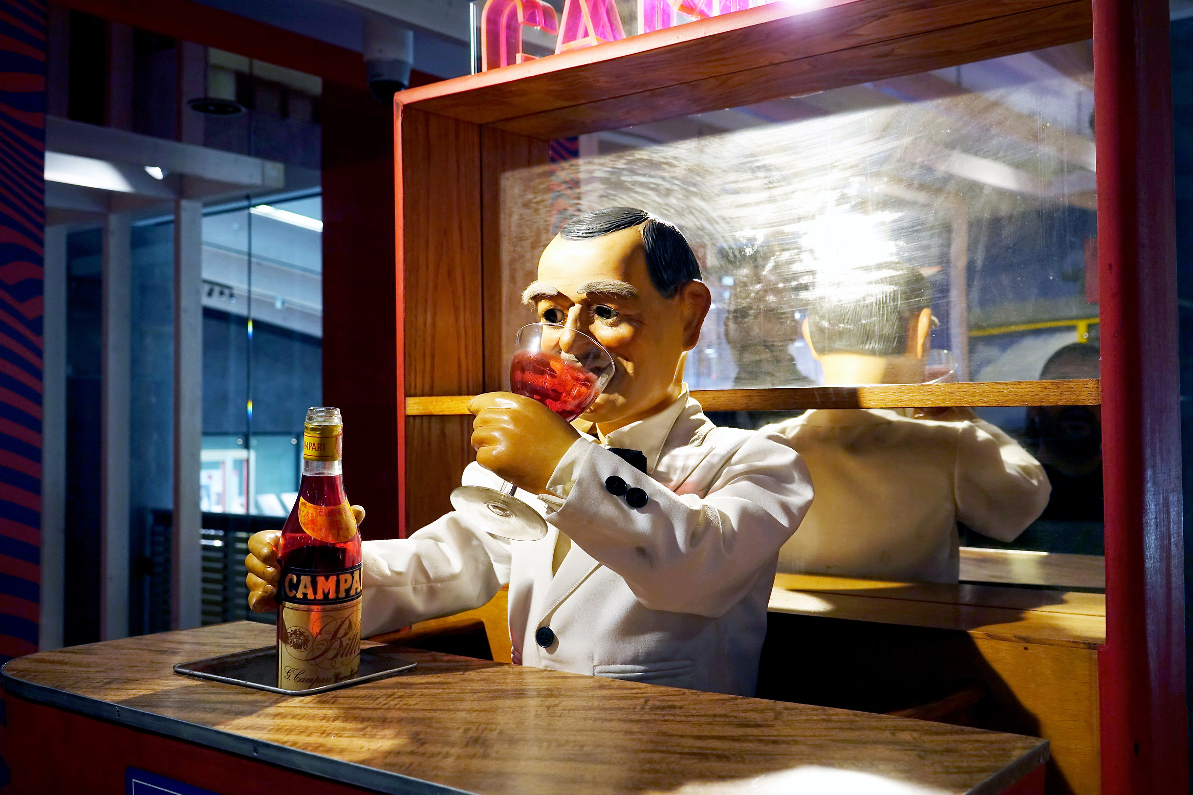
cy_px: 392
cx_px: 605
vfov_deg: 37.9
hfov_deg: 54.4
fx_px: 1160
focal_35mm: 35
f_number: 2.8
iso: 400
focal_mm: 12.63
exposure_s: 1/80
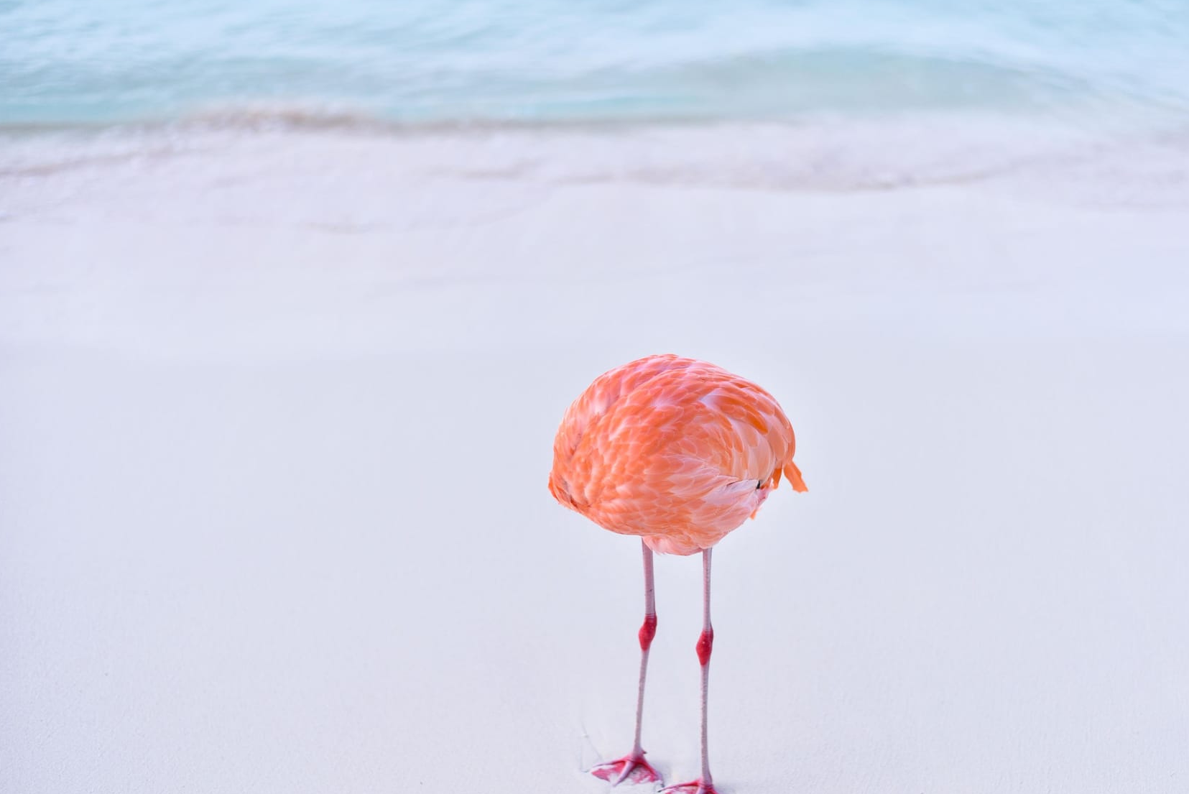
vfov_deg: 23.4
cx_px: 685
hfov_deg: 34.4
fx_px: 1916
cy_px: 441
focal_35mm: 58
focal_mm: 50
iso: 100
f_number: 1.8
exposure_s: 1/1600
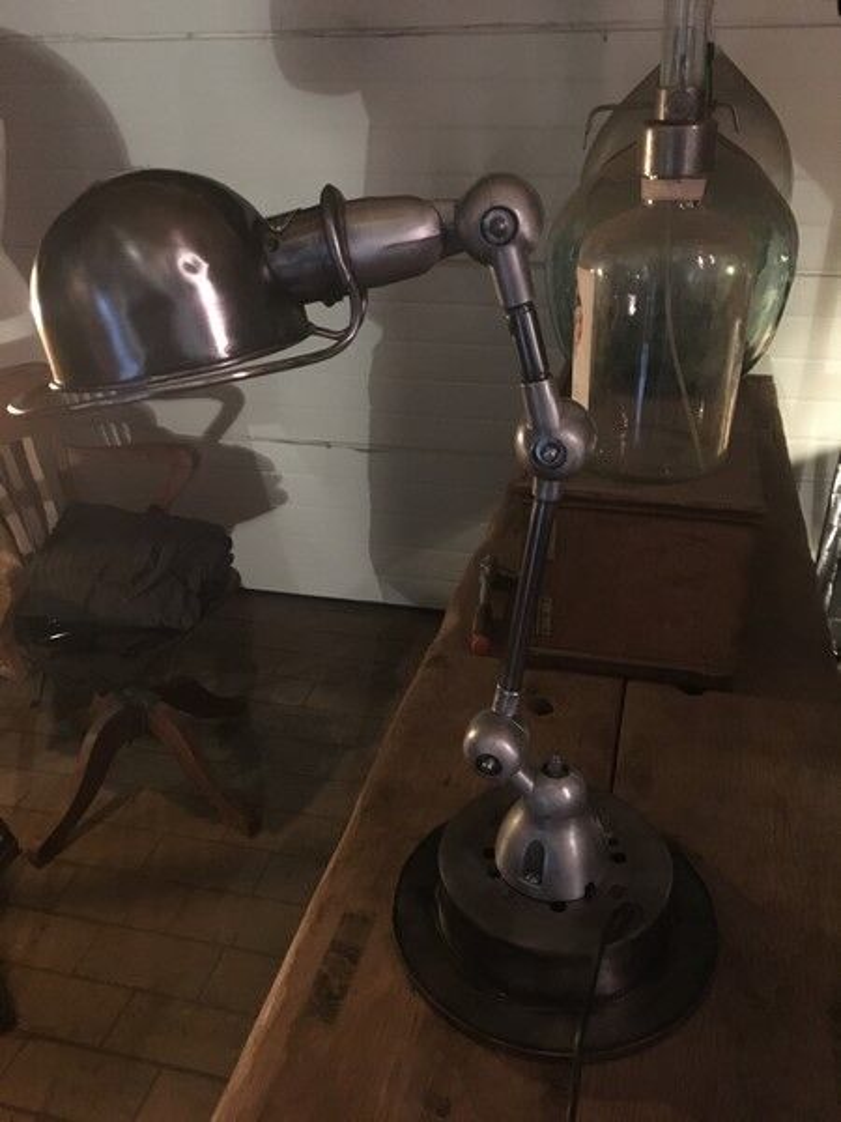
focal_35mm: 29
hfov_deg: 48.2
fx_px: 939
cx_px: 420
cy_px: 561
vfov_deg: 61.7
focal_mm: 4.15
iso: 500
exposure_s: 1/17
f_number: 2.2
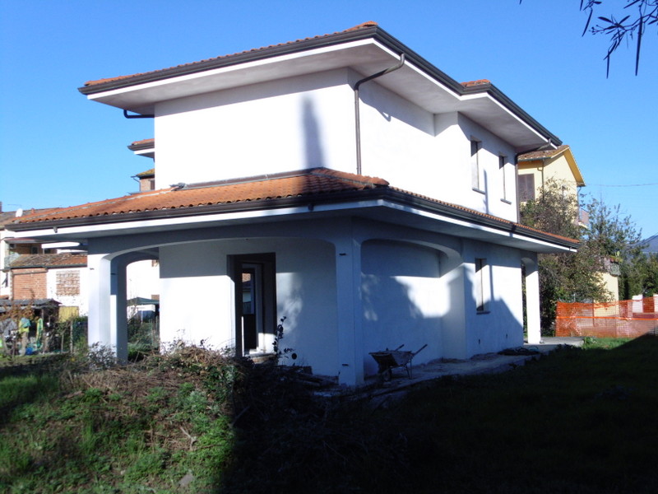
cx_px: 329
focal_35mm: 44
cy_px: 247
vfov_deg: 32.9
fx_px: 836
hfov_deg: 42.9
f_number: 10.6
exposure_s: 1/200
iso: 100
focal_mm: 8
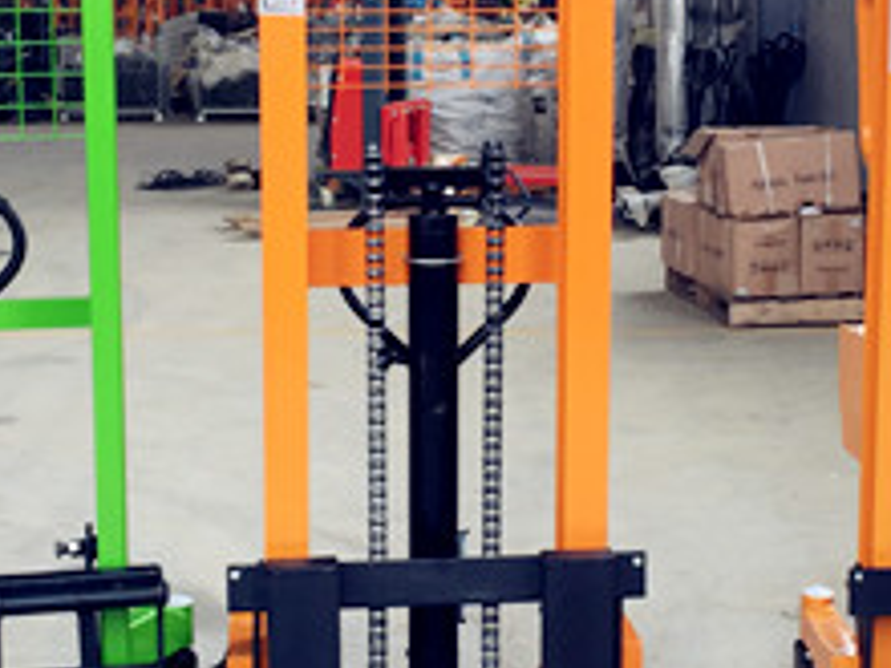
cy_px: 287
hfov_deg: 24.7
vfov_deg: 18.7
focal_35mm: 79
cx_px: 490
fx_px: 2033
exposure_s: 1/100
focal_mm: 4.15
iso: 40
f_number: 2.2
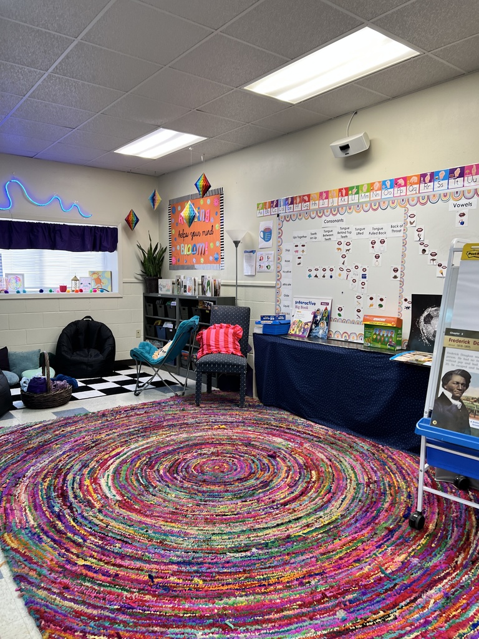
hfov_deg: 53.1
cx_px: 240
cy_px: 320
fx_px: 480
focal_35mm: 26
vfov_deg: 67.3
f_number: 1.5
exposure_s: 1/60
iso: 64
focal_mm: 5.7
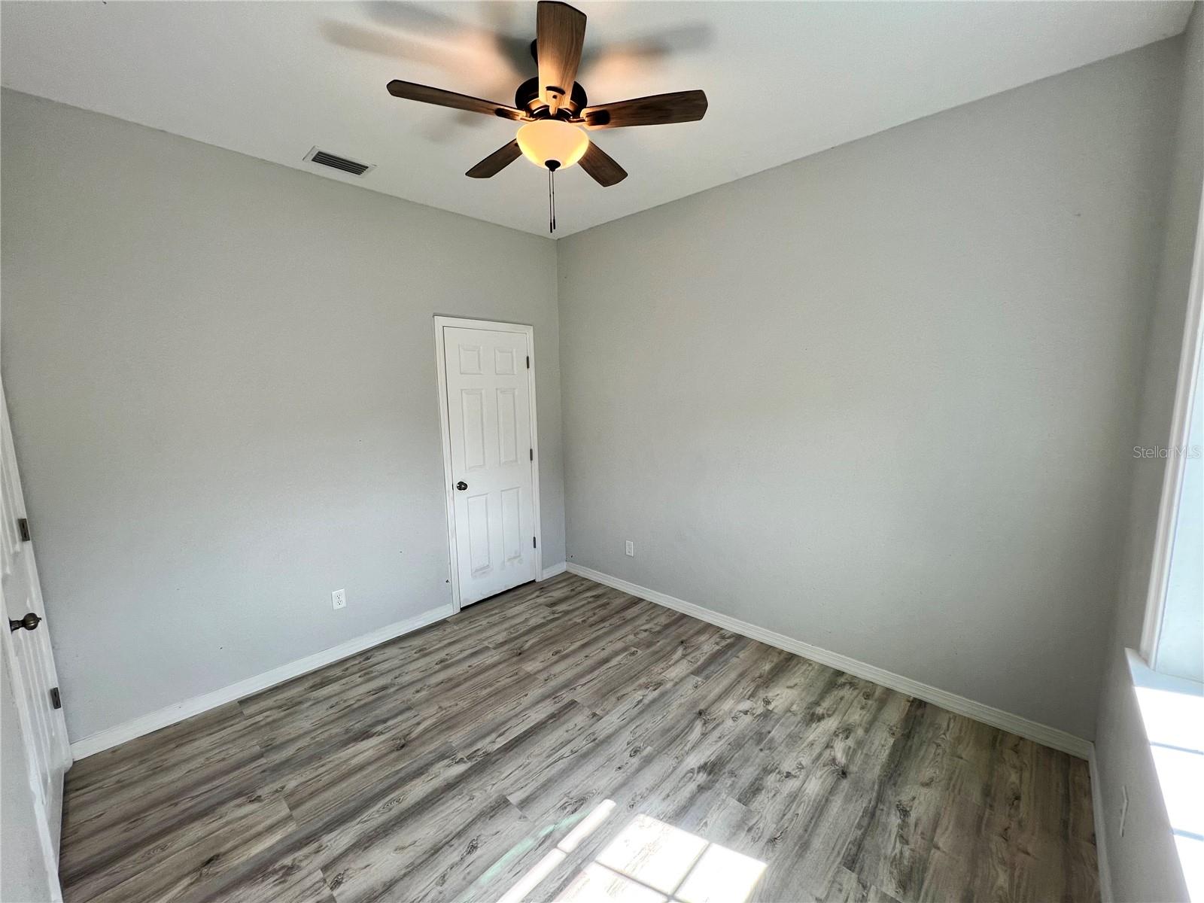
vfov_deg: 89.9
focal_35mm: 13
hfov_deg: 106.2
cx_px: 602
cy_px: 452
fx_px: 452
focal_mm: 1.57
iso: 40
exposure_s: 1/99
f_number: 1.8
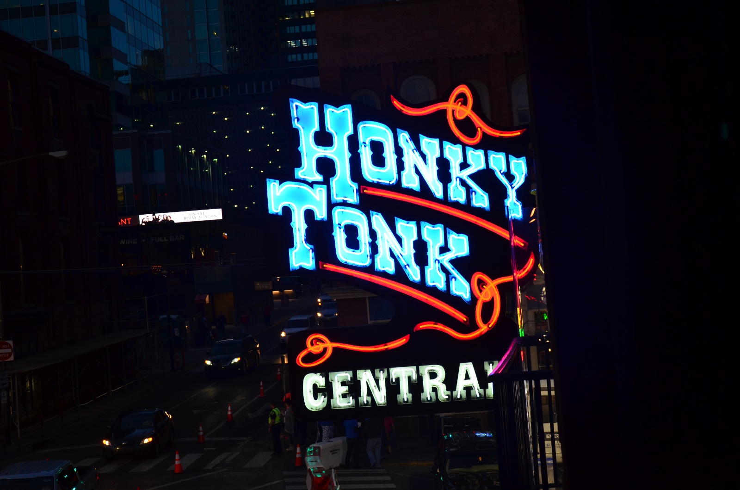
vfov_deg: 21.5
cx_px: 370
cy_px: 245
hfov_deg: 32.0
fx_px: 1292
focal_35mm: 63
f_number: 5
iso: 640
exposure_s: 1/100
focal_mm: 42
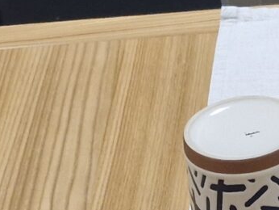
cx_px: 460
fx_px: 1371
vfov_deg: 8.5
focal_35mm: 170
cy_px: 326
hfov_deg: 11.0
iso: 80
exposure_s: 1/100
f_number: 1.8
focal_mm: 5.54
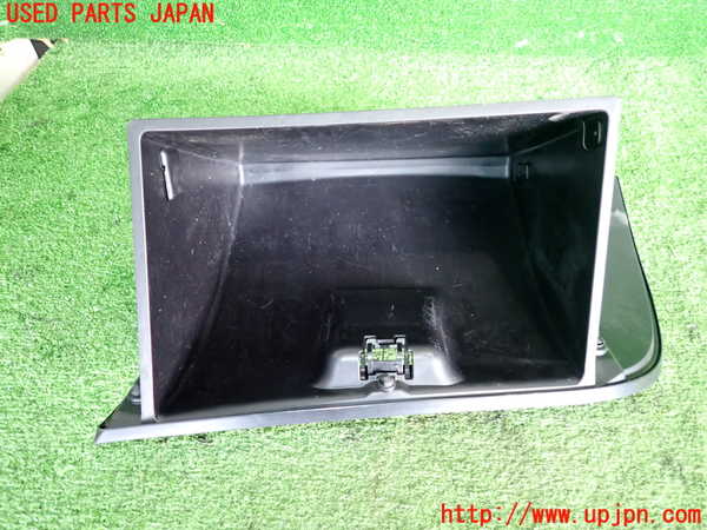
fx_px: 511
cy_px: 265
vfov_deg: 54.9
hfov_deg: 69.4
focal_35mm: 25
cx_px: 354
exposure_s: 1/30
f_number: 2
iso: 500
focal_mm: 4.5
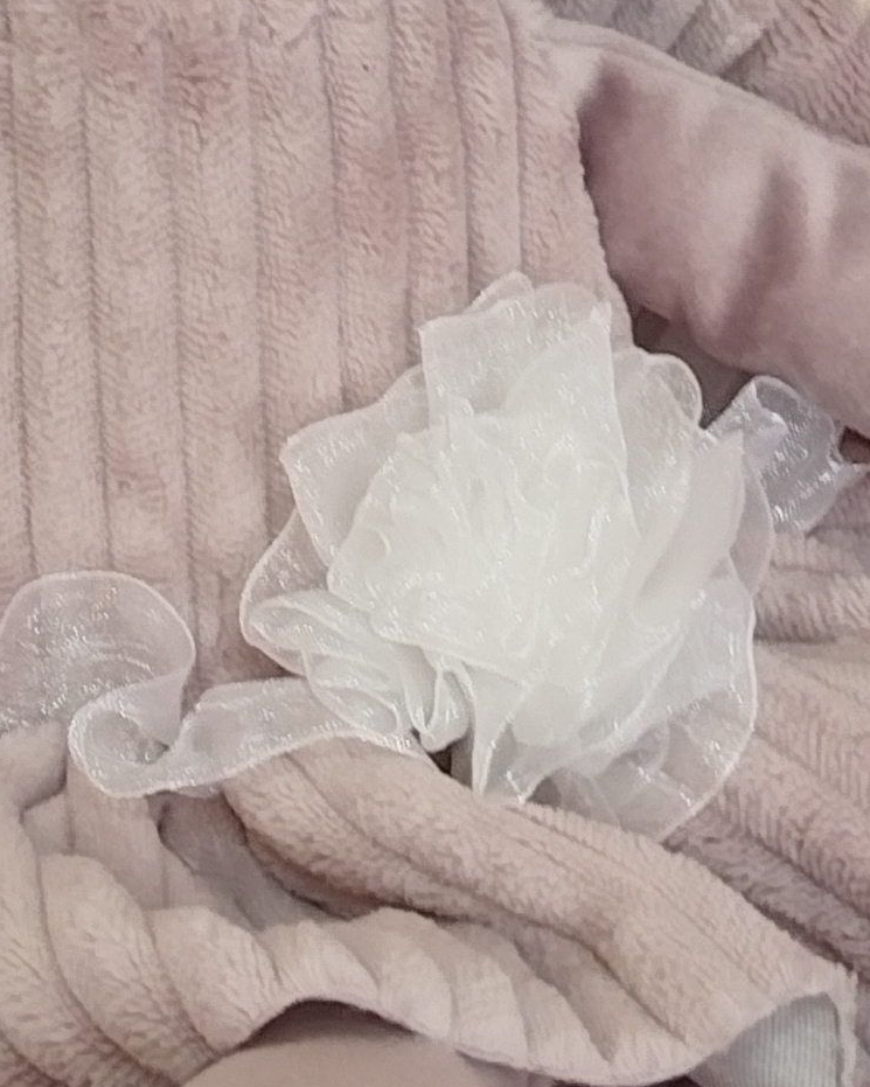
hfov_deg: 11.9
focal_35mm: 130
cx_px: 287
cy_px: 570
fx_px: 4183
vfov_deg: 14.8
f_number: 1.9
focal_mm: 4.95
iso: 832
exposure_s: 1/33.3
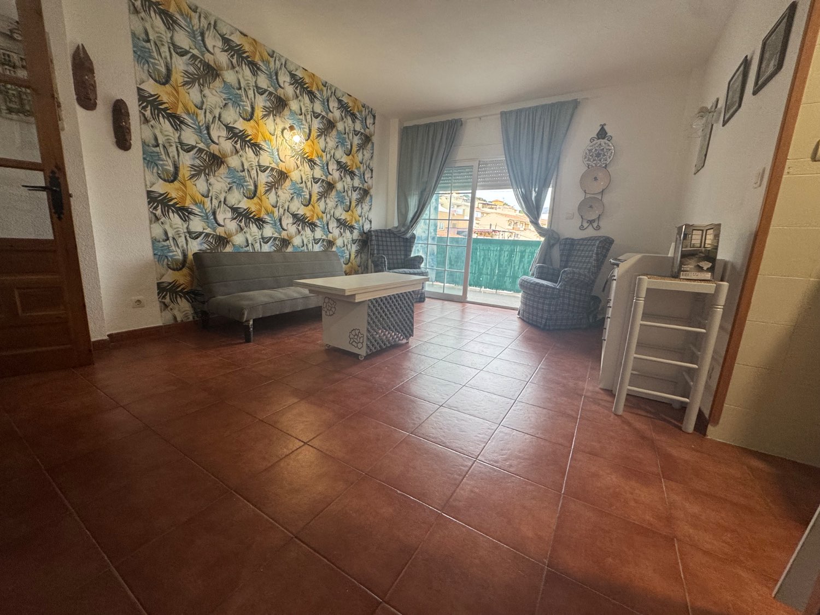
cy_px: 308
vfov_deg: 85.7
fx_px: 332
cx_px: 410
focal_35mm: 14
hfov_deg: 102.1
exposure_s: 1/100
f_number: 2.2
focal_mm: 2.22
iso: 160
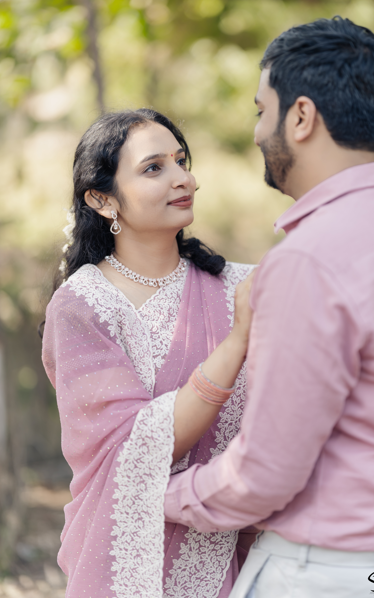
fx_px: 1419
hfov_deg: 15.0
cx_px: 199
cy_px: 299
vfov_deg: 23.8
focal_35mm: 87
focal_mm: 85
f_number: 1.4
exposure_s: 1/500
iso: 100
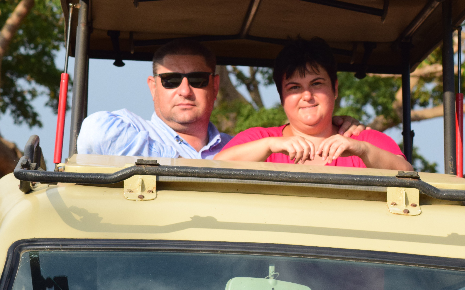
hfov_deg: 9.3
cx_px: 257
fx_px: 2851
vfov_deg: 5.8
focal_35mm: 225
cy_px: 114
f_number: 5.6
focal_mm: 98
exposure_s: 1/500
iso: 800
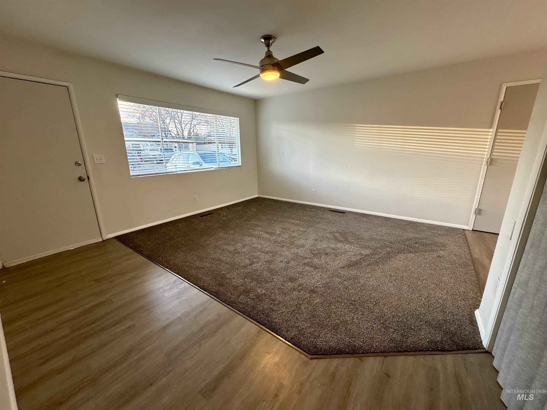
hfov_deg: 102.1
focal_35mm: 14
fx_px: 221
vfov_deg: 85.7
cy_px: 205
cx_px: 274
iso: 200
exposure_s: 1/120
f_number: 2.2
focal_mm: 2.22
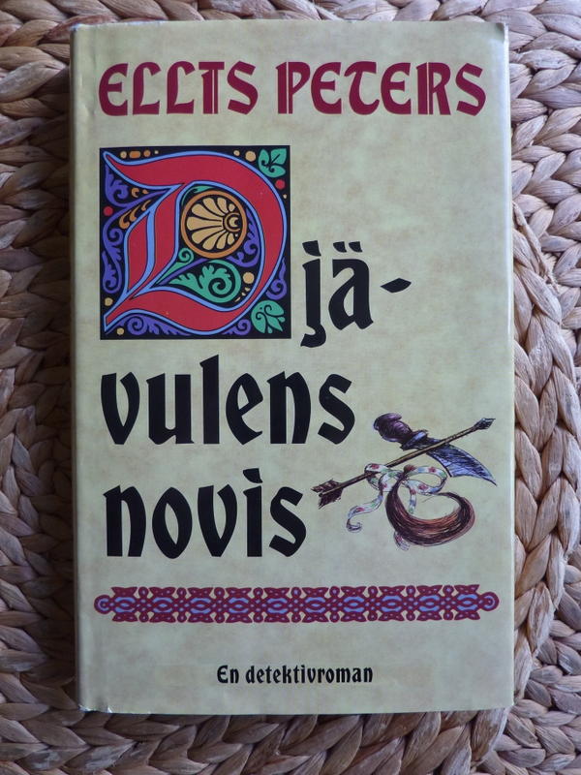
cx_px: 290
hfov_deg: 54.9
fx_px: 559
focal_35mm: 25
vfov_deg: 69.4
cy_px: 388
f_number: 3.3
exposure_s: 1/30
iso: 200
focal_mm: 4.1
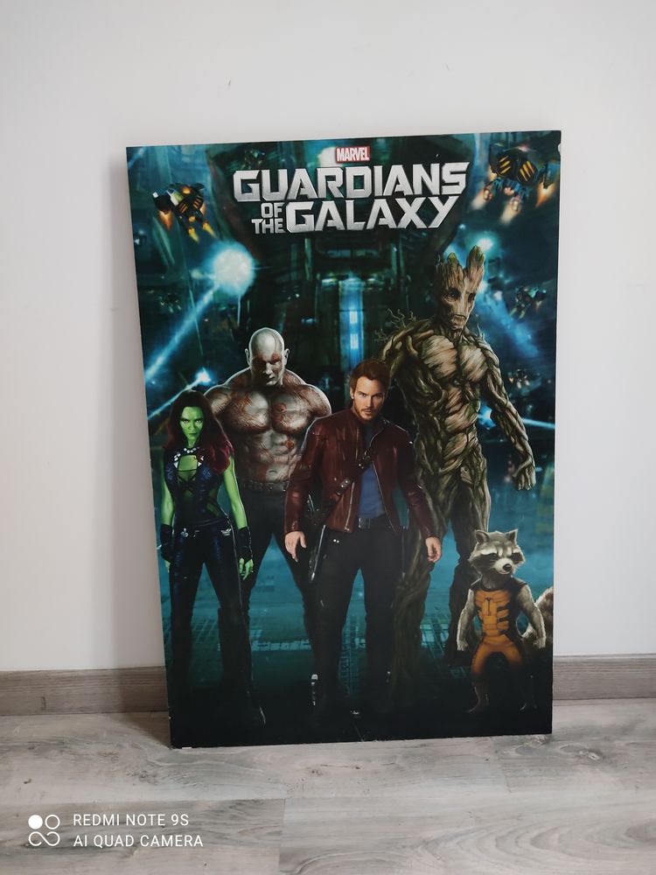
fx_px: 657
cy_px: 438
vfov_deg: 67.3
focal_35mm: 26
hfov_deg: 53.1
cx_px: 328
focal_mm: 4.74
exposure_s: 1/17
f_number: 1.79
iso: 4859
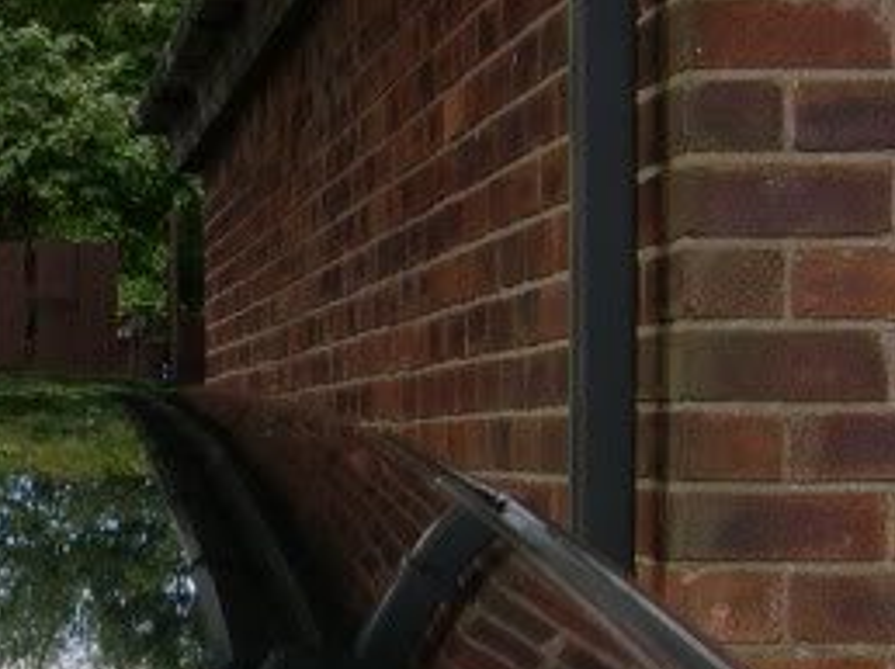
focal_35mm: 118
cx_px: -212
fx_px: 3048
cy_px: 867
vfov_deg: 12.2
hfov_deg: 16.0
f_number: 2.8
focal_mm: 8
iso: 100
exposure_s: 1/254
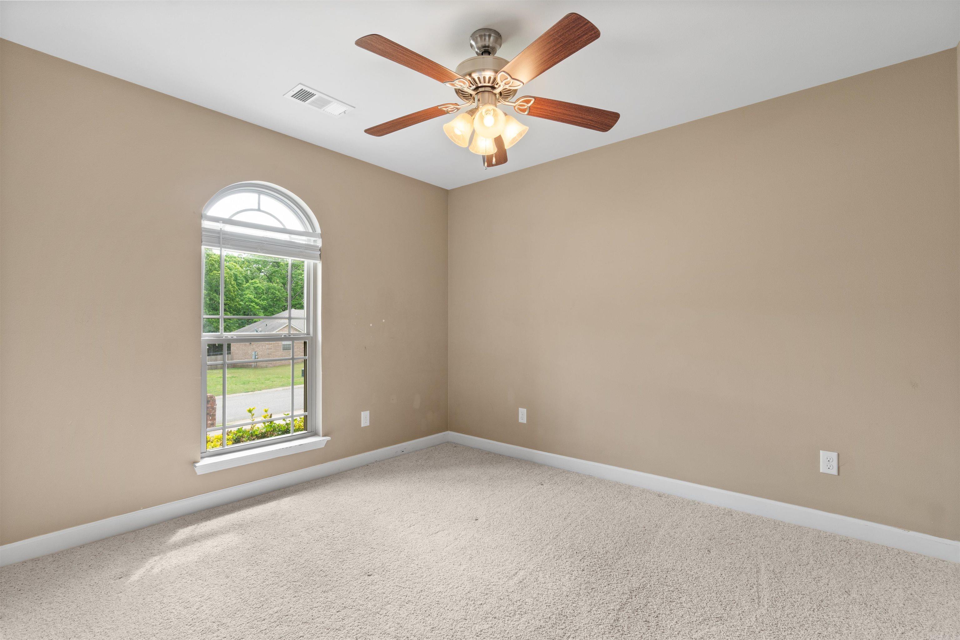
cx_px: 480
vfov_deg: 72.1
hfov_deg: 95.0
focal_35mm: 16
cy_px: 320
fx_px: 440
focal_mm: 11
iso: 100
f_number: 8
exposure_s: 1/2.5
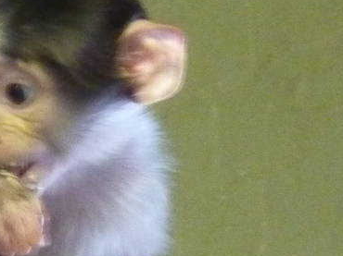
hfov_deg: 5.5
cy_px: 349
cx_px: -94
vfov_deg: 4.1
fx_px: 3555
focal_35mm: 359
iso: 800
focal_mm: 13.7
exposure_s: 1/13
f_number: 4.2
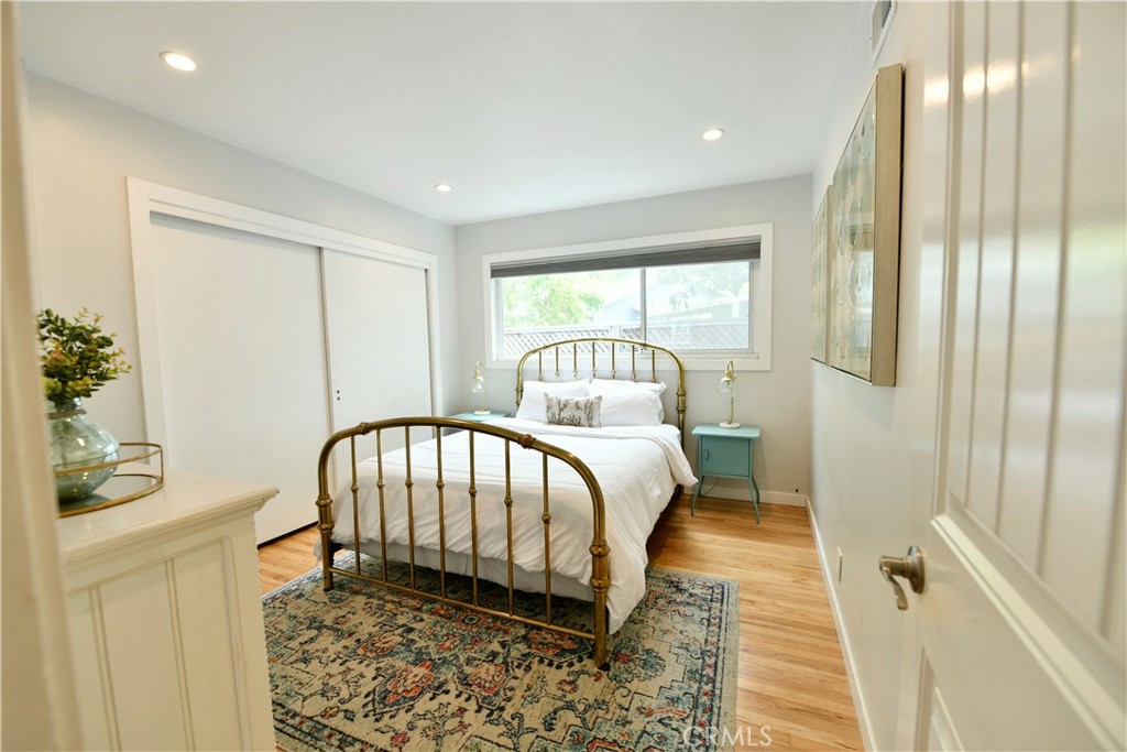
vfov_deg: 81.2
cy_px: 376
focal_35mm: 14
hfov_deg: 104.2
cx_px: 564
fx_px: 438
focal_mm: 14
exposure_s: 1/15
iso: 100
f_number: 5
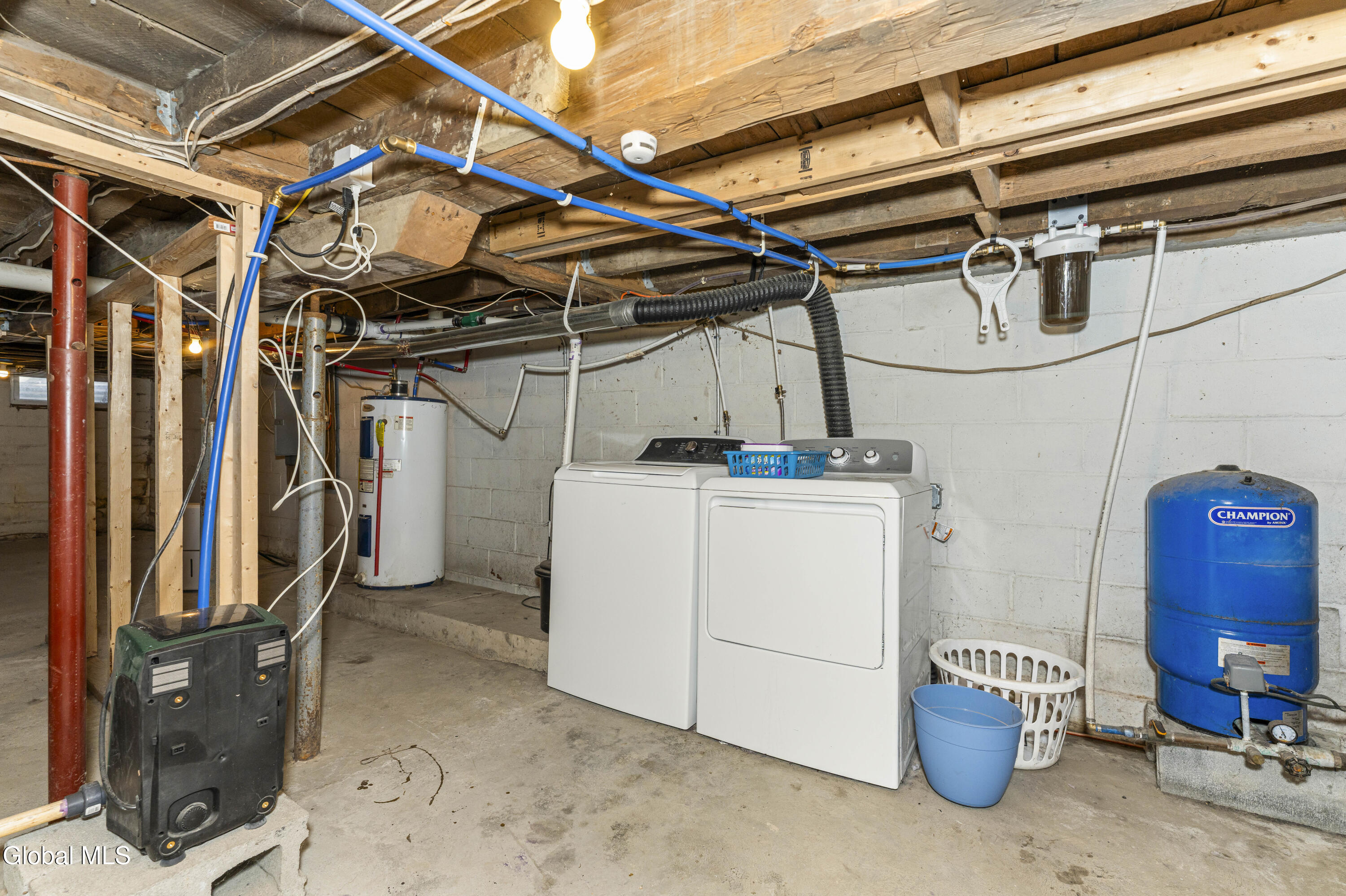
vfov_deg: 81.2
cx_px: 673
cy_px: 448
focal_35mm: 14
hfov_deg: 104.3
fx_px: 523
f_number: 5.6
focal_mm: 14
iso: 400
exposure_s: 1/60
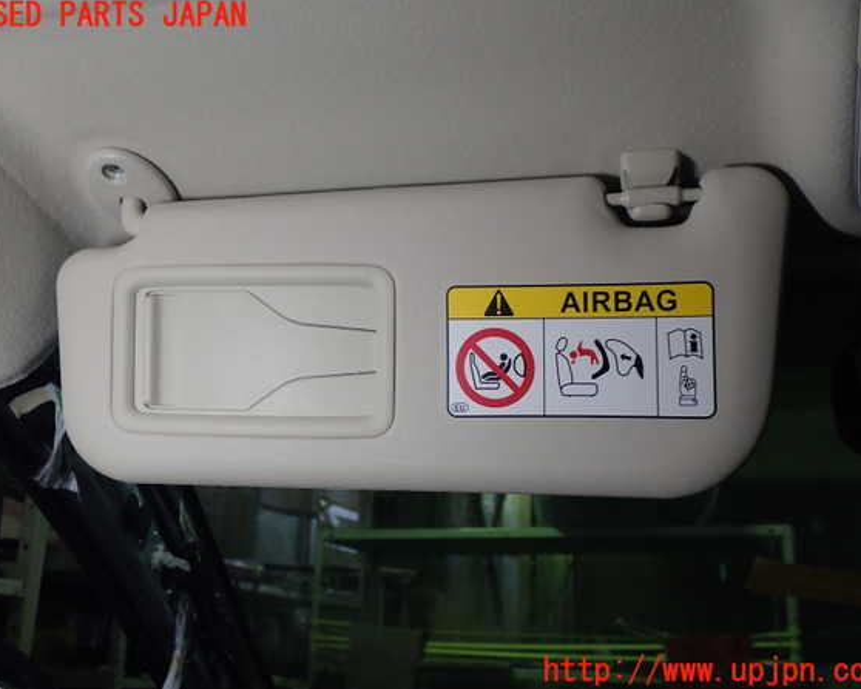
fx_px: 1096
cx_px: 429
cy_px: 344
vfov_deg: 34.9
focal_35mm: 43
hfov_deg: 42.9
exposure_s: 1/60
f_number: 2.8
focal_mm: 7.31
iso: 200
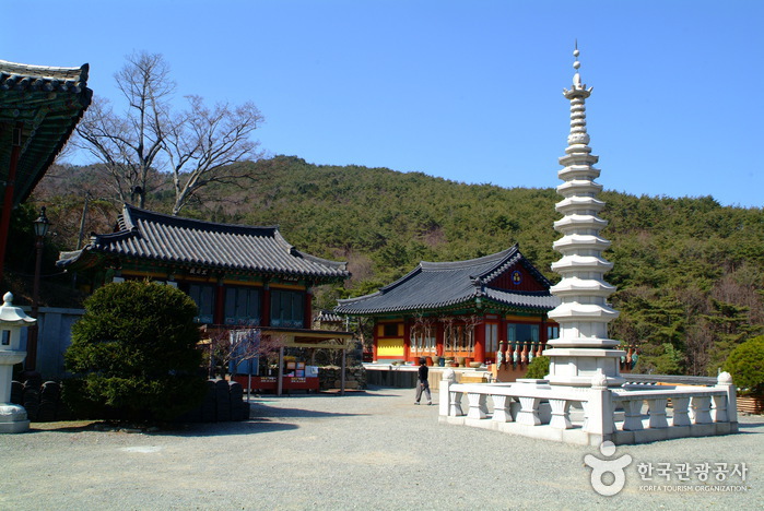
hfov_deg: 61.9
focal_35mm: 30
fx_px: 637
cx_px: 382
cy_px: 256
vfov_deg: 43.7
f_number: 8
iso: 200
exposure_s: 1/250
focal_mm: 20
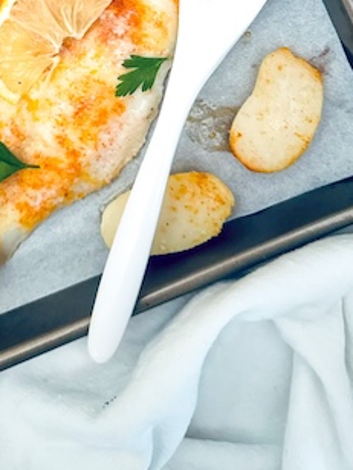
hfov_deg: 27.8
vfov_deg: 32.9
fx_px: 707
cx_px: 102
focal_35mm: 52
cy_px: -30
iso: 640
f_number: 1.8
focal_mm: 6.76
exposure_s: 1/60
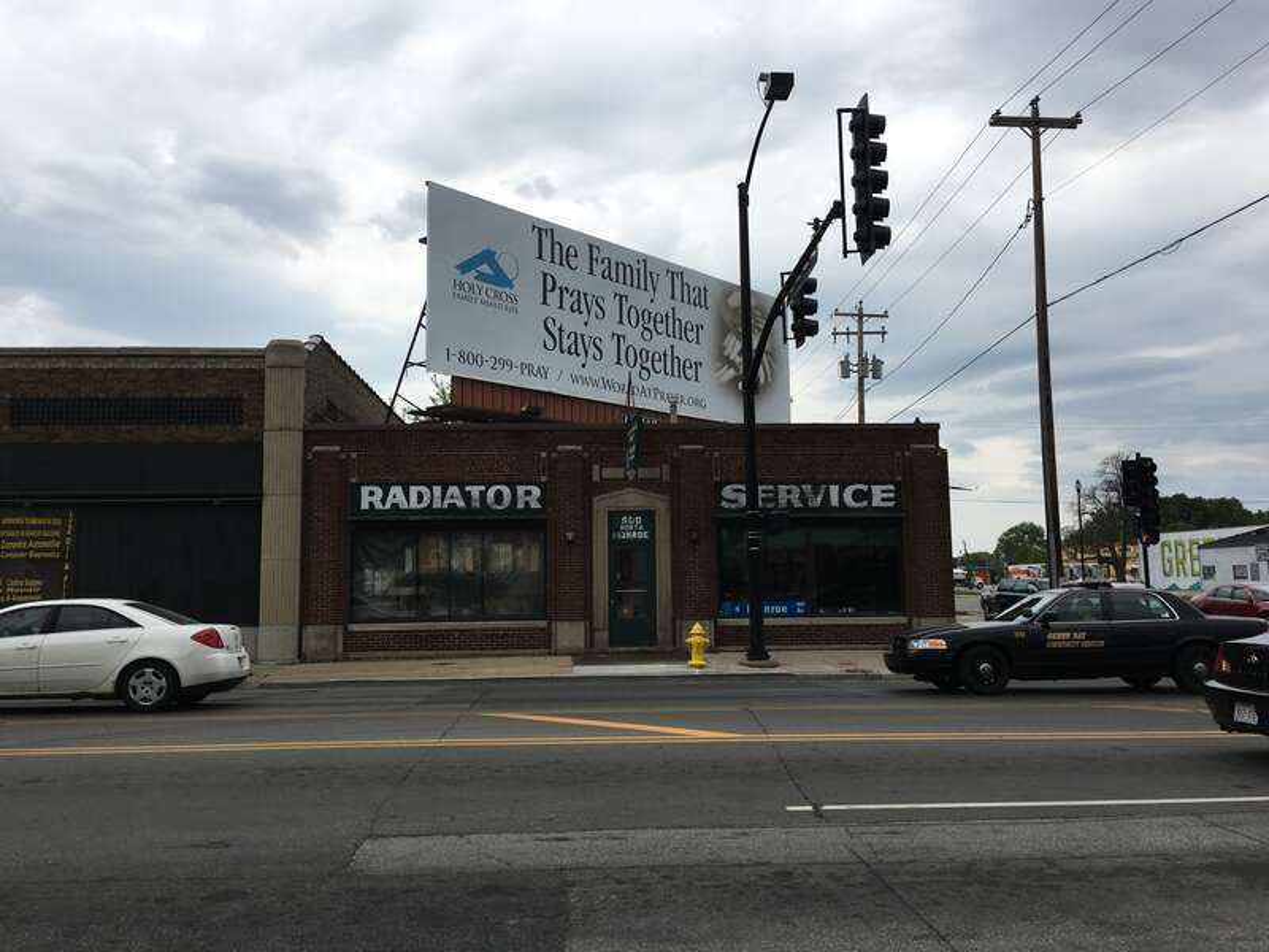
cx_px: 634
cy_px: 476
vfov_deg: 48.2
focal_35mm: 29
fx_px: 1063
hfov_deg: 61.7
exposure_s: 1/1748
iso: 25
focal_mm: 4.15
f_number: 2.2
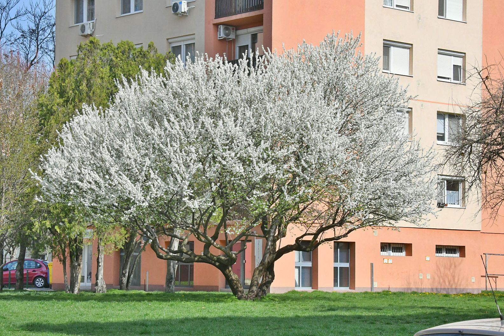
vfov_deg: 14.5
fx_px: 1316
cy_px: 170
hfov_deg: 21.7
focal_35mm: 94
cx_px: 254
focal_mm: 62
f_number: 13
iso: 5000
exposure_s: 1/2500
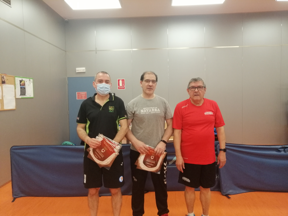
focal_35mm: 27
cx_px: 144
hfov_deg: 65.3
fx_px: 225
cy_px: 108
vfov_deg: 51.4
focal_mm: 3.95
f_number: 1.8
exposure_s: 1/33.3
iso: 250
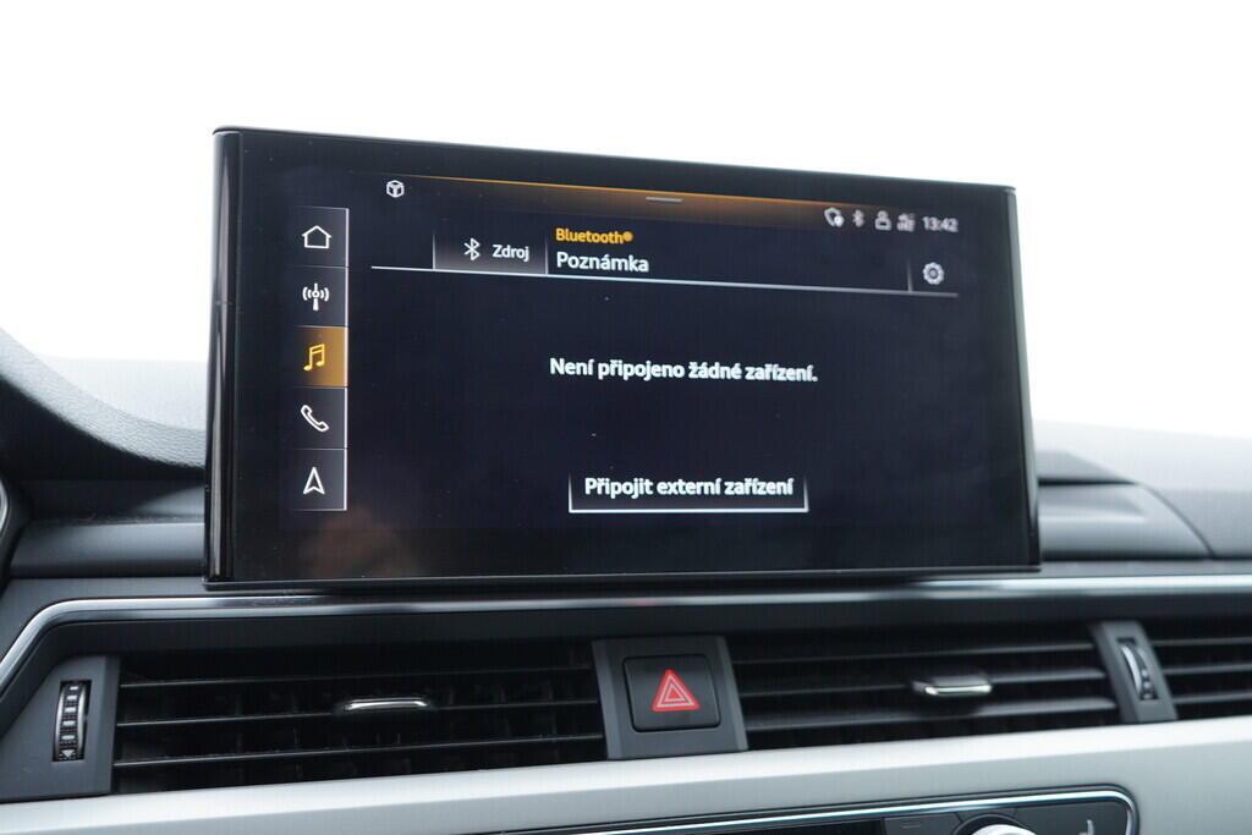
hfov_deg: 53.1
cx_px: 626
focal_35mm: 36
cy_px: 418
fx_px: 1252
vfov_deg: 36.9
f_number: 2.8
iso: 250
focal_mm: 24
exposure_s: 1/40
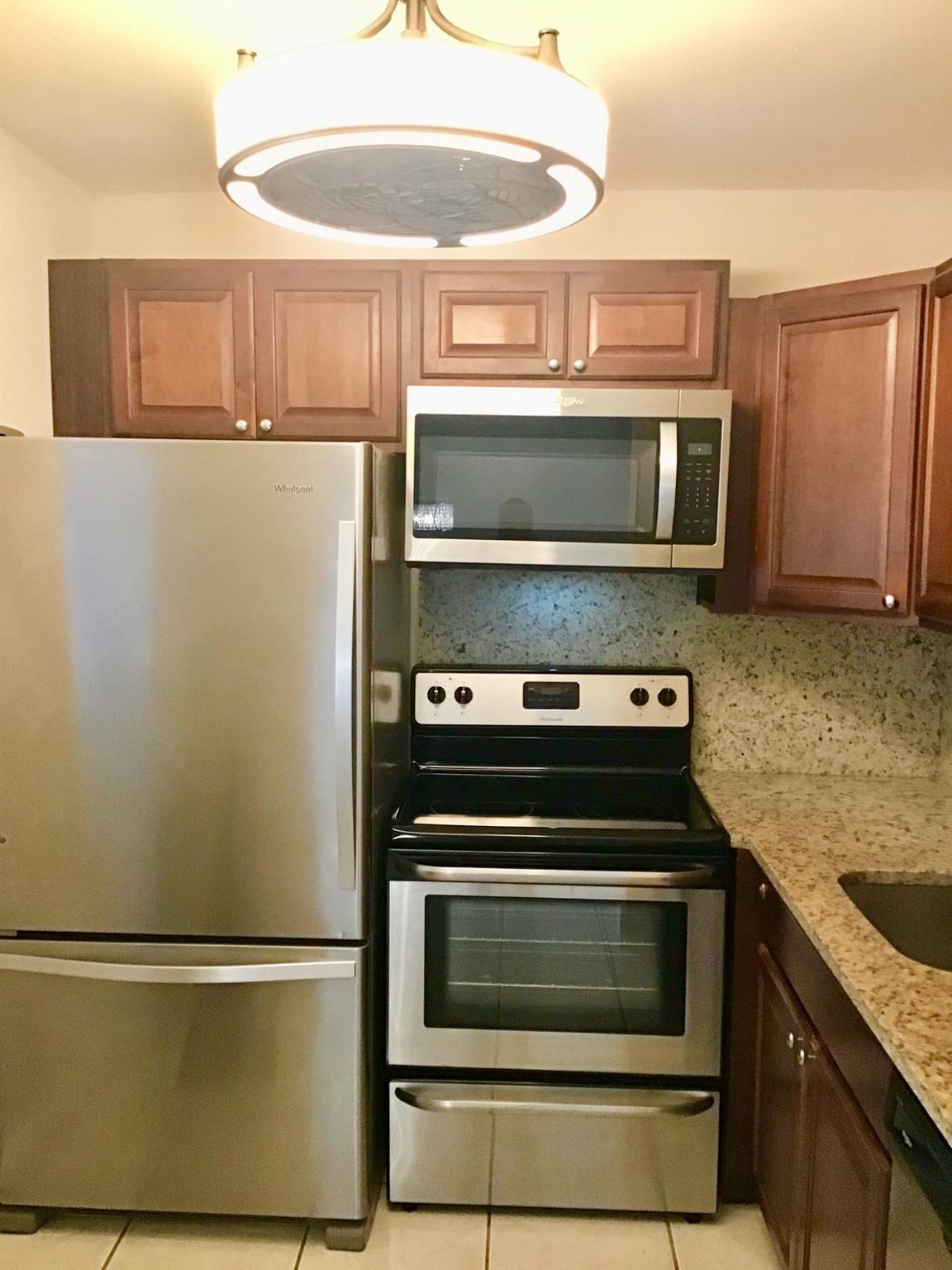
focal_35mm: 31
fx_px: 1137
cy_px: 635
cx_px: 476
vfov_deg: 58.4
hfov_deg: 45.4
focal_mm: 3.3
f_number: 2.4
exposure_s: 1/24
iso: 200
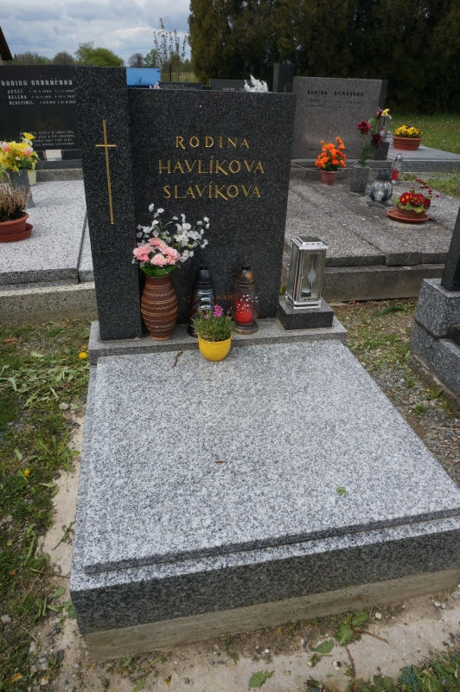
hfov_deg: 53.1
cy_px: 346
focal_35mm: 24
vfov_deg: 73.8
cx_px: 230
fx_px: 461
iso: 100
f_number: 16
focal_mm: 16
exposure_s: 1/80
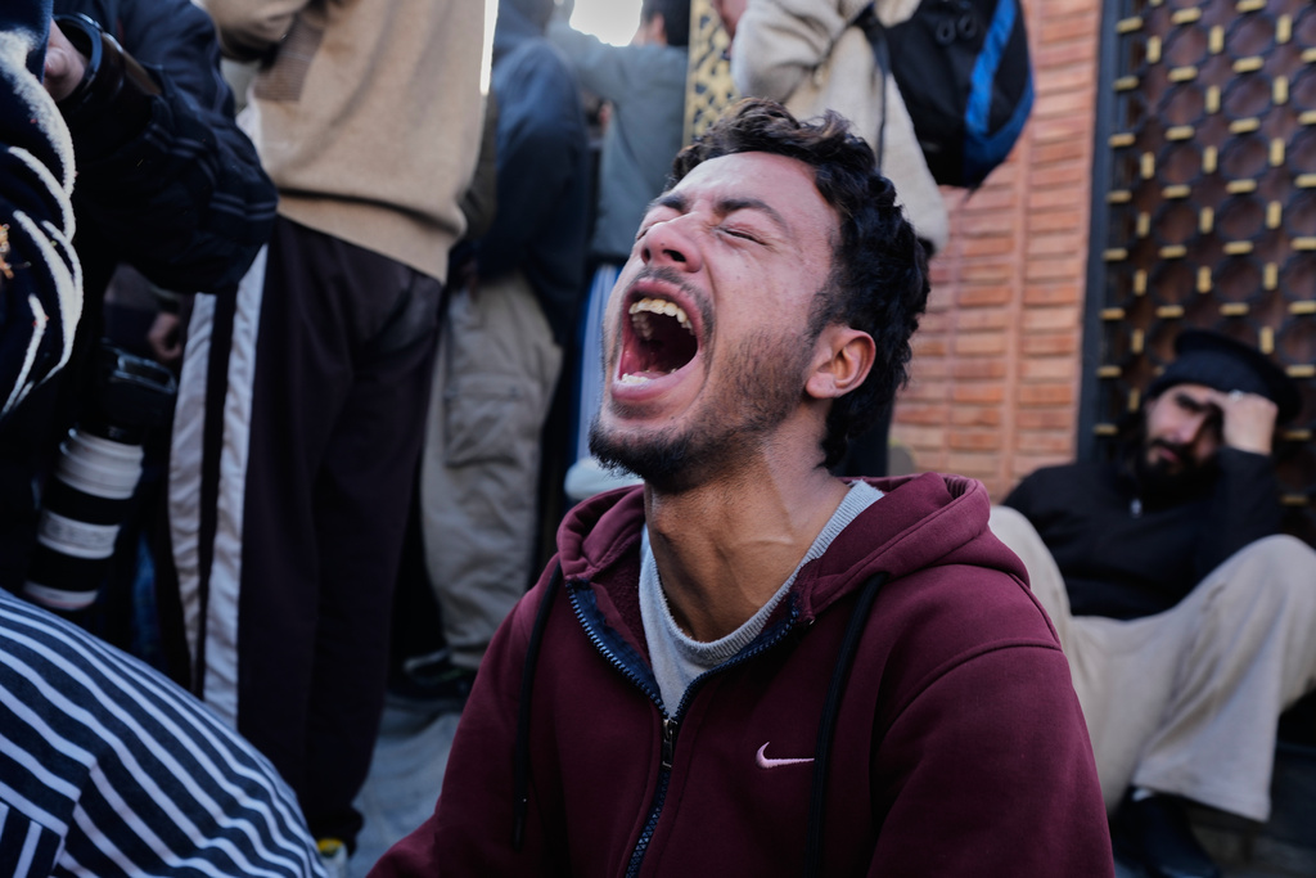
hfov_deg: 54.4
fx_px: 1280
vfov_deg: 37.9
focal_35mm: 35
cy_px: 439
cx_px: 658
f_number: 4
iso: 400
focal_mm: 35
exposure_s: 1/200
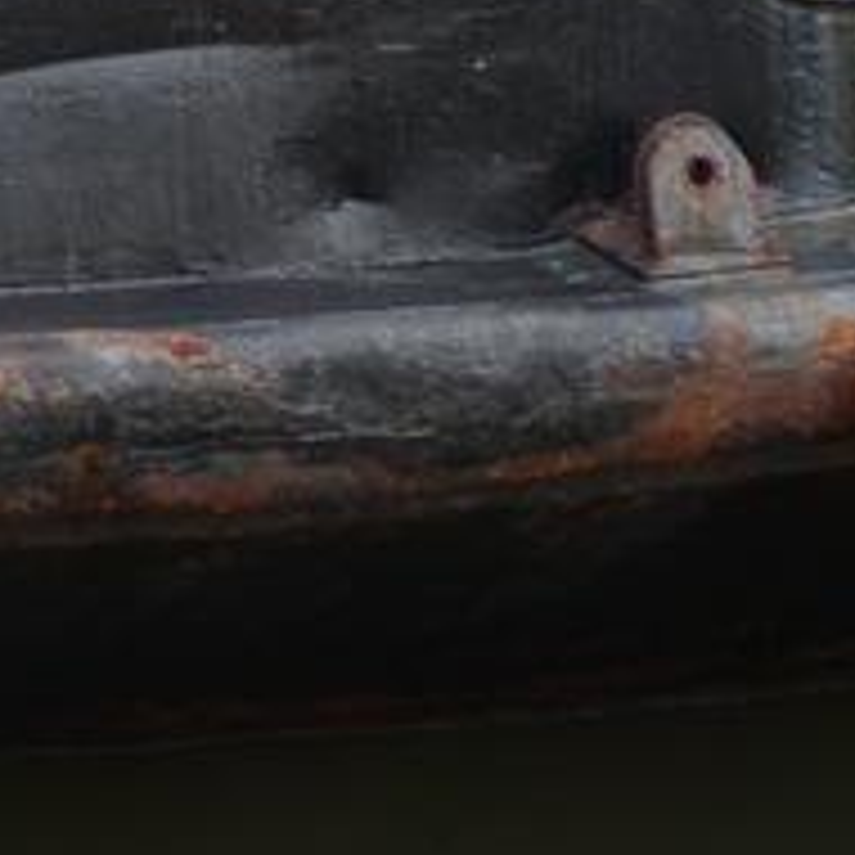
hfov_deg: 1.9
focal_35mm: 938
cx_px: -891
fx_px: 26212
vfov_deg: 1.9
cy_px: -292
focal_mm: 140
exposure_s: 1/250
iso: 160
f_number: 5
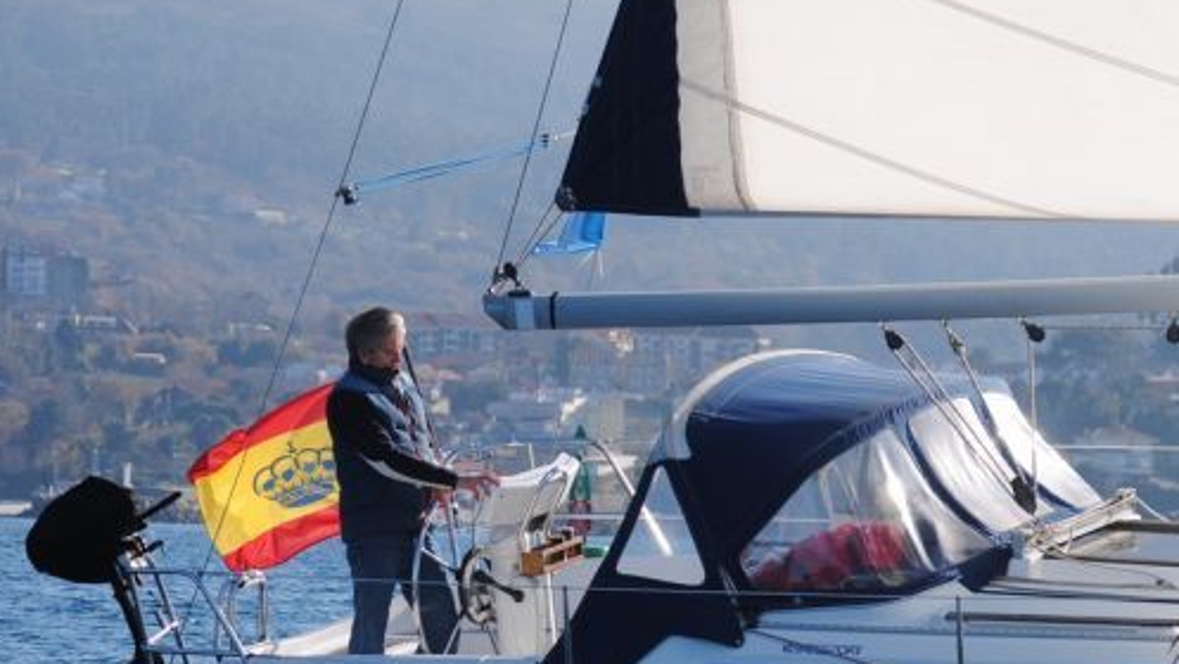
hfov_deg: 9.9
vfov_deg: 5.6
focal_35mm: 218
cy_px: 492
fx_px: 6818
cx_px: 705
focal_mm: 86
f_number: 5.6
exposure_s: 1/500
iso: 100
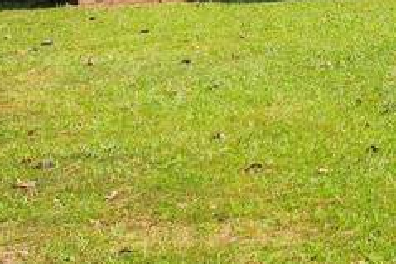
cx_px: 689
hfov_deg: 15.2
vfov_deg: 11.0
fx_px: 1297
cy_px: -172
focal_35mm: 118
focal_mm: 8.38
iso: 120
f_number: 2.8
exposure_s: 1/240
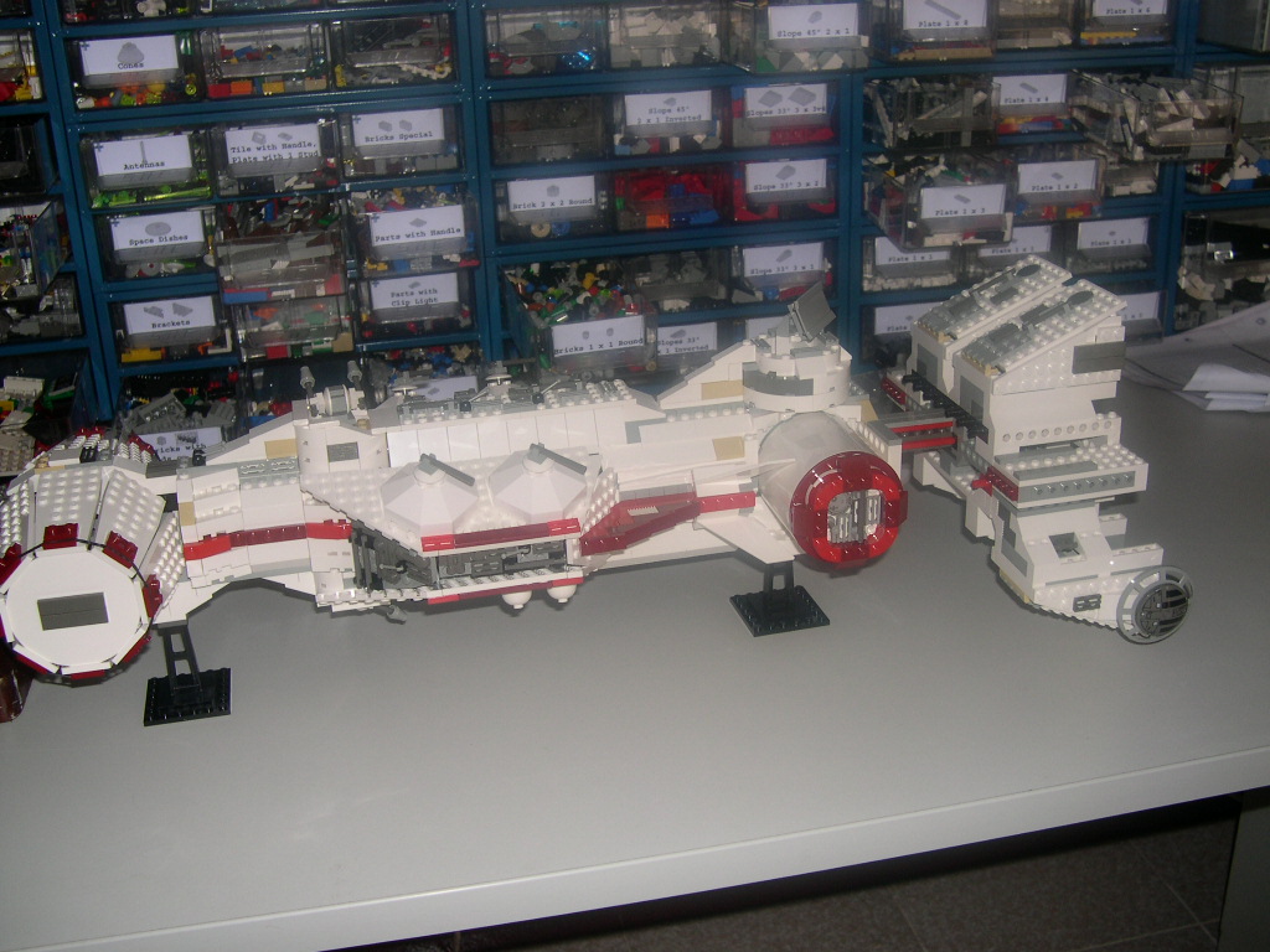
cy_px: 476
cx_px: 635
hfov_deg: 49.0
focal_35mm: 38
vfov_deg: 37.7
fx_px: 1394
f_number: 2.8
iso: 100
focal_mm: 8
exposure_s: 1/60
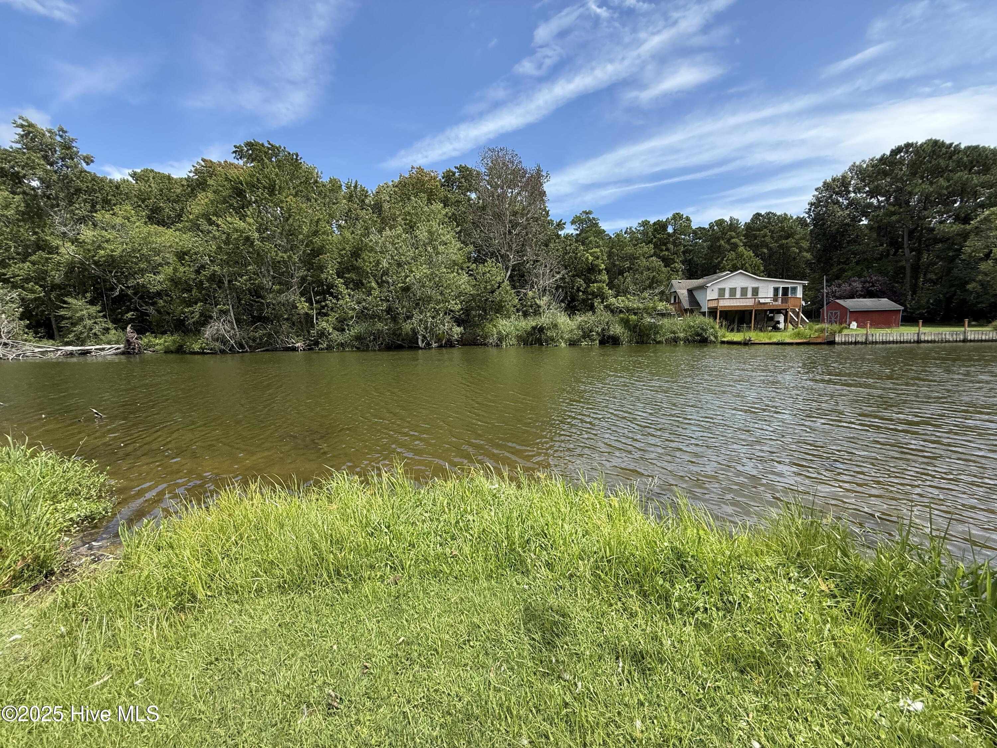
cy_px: 374
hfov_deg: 102.1
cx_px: 498
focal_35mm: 14
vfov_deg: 85.7
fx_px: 403
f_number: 2.2
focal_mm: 2.22
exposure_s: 1/830
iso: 50
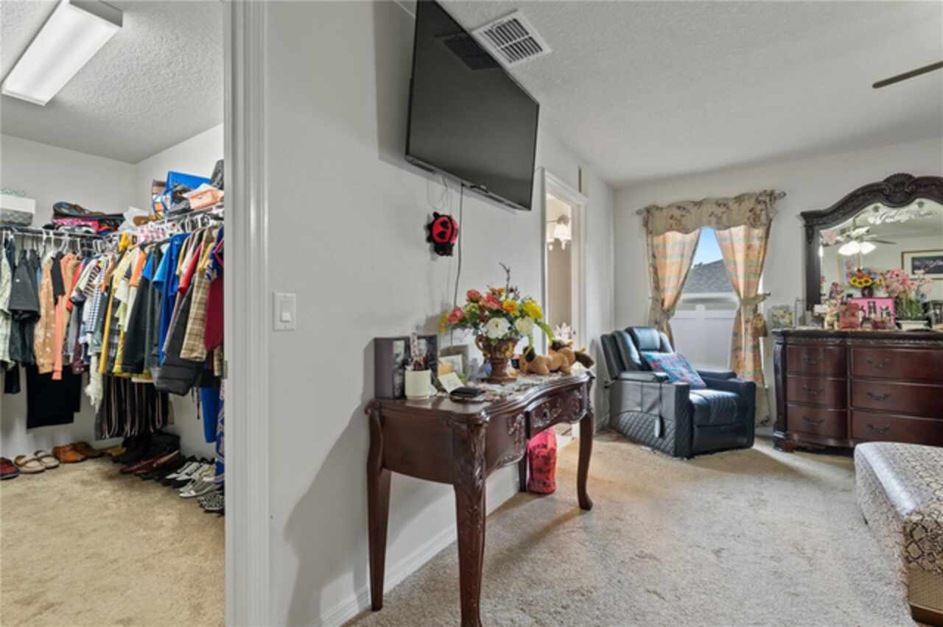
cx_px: 472
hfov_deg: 95.0
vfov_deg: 72.0
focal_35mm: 16
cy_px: 314
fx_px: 432
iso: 400
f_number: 8
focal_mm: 16.5
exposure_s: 1/2
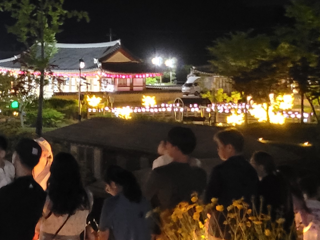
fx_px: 841
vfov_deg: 16.1
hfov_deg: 19.9
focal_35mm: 91
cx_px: -84
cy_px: 46
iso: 1250
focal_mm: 5.4
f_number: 1.8
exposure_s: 1/10
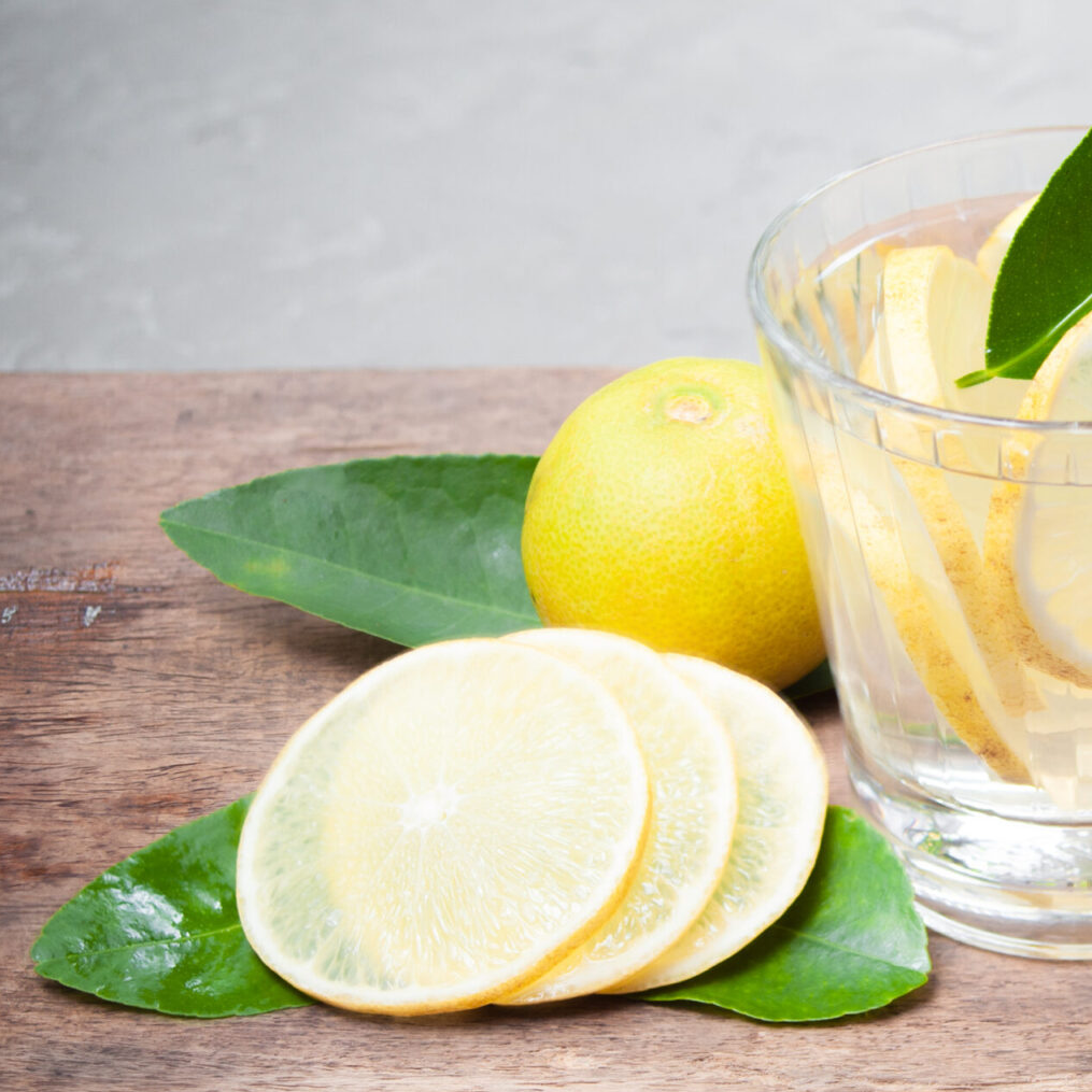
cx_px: 1006
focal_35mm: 120
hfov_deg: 14.4
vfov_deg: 14.5
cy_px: 517
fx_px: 4283
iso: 400
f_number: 7.1
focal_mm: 70
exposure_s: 1/100
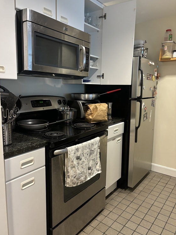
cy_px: 118
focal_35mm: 27
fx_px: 183
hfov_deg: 51.3
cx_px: 85
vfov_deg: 65.3
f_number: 1.6
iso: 320
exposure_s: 1/60
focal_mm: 5.96
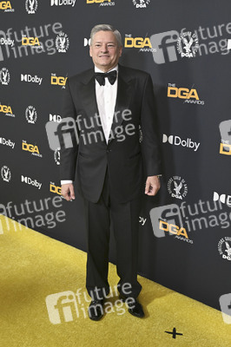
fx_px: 366
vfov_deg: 50.7
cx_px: 116
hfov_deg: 35.0
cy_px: 174
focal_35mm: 38
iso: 2500
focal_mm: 38
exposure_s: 1/320
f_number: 6.3
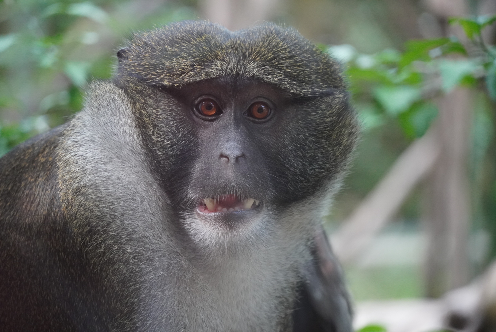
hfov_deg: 10.2
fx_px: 2792
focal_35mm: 202
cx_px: 248
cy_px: 166
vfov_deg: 6.8
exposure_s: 1/250
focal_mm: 135
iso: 3200
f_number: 5.6
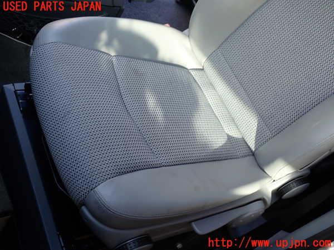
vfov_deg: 35.1
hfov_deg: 45.8
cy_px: 125
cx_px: 167
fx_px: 396
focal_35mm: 41
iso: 125
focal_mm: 7.31
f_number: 2.8
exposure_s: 1/80
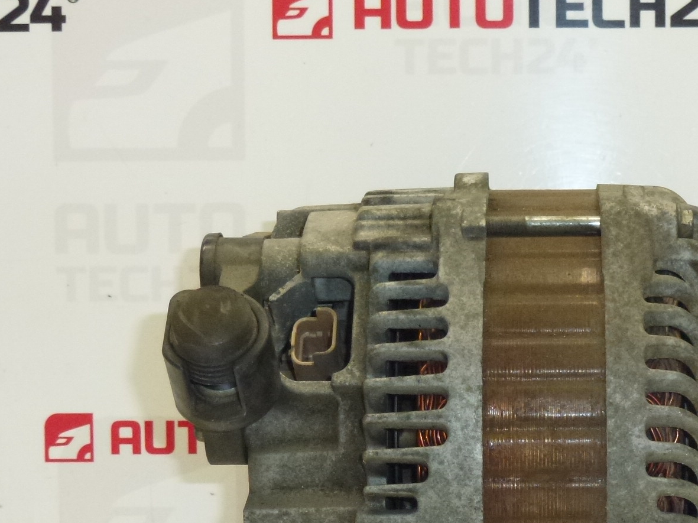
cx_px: 522
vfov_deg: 17.3
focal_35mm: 85
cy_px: 366
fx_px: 1713
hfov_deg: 22.8
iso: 400
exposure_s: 1/125
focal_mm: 8.7
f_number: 4.1
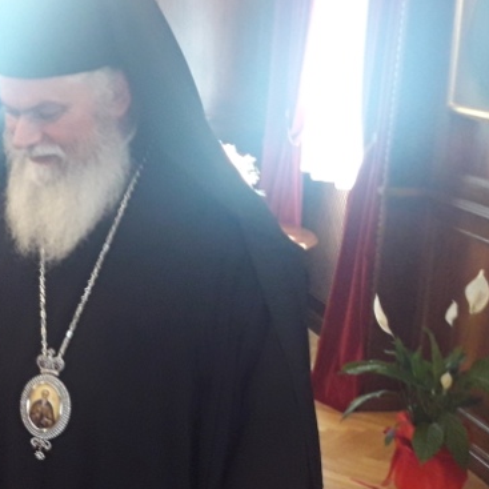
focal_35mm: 69
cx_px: -169
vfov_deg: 25.0
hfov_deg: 22.1
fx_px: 1103
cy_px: 285
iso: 160
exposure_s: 1/25
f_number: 1.9
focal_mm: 3.7
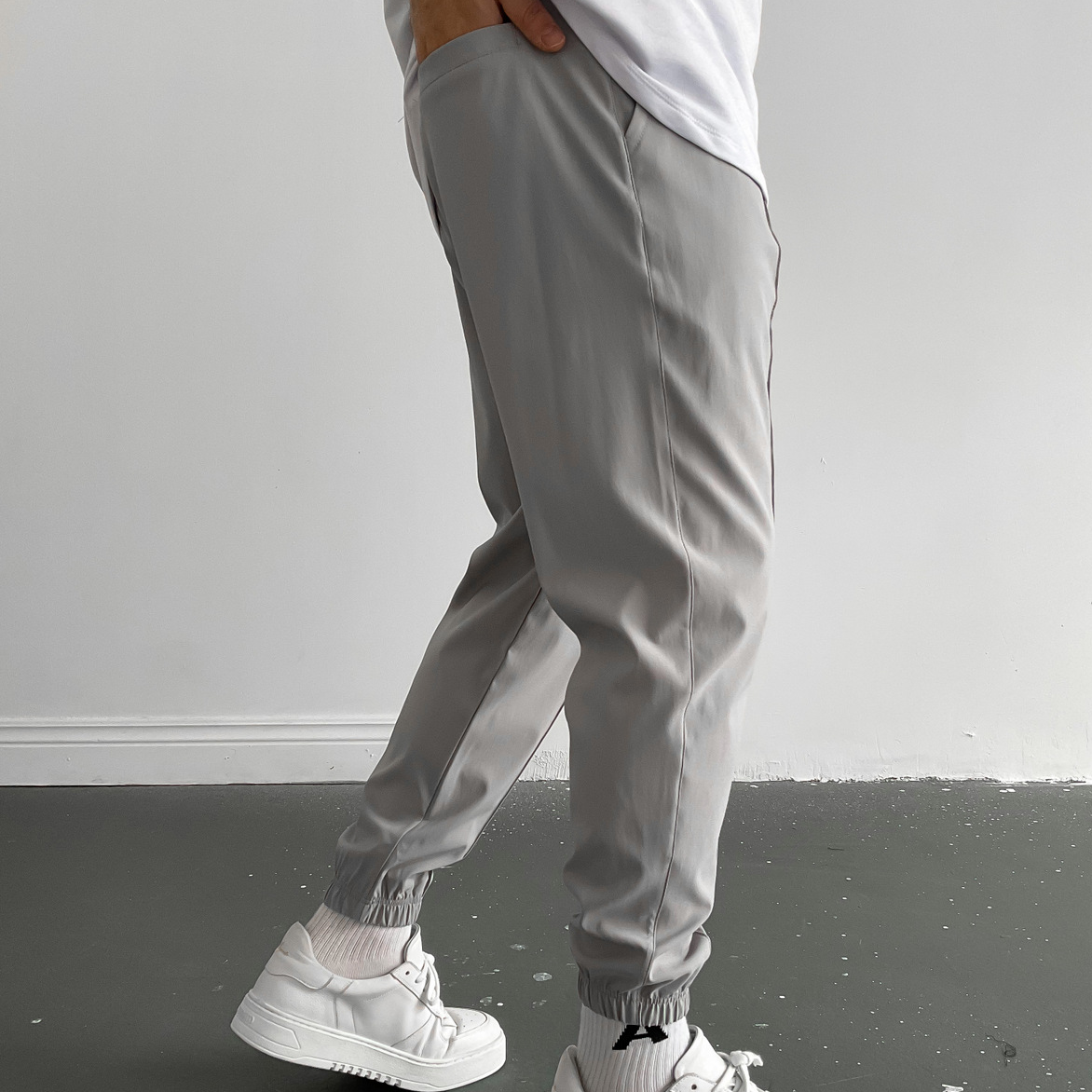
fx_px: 1249
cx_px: 544
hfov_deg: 47.2
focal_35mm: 35
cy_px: 608
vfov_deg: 47.1
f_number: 1.8
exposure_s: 1/90
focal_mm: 3
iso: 64
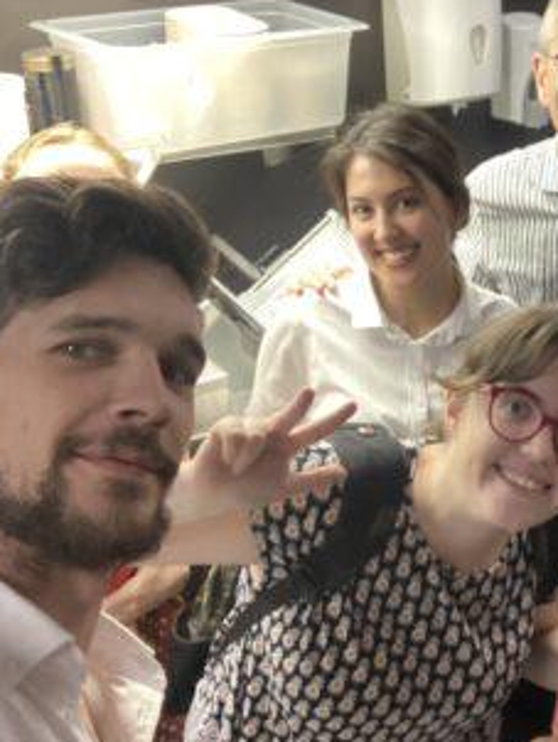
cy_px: 396
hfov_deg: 25.8
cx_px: 595
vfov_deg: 36.1
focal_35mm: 53
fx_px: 1138
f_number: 2.2
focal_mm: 2.87
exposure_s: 1/50
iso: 320
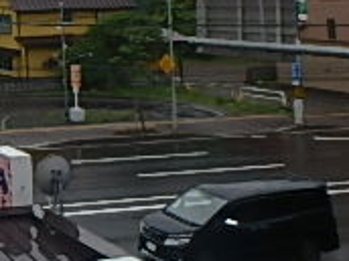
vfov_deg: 17.8
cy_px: -73
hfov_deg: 20.1
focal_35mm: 78
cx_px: -227
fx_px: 786
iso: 125
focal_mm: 3.7
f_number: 3.5
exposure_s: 1/320
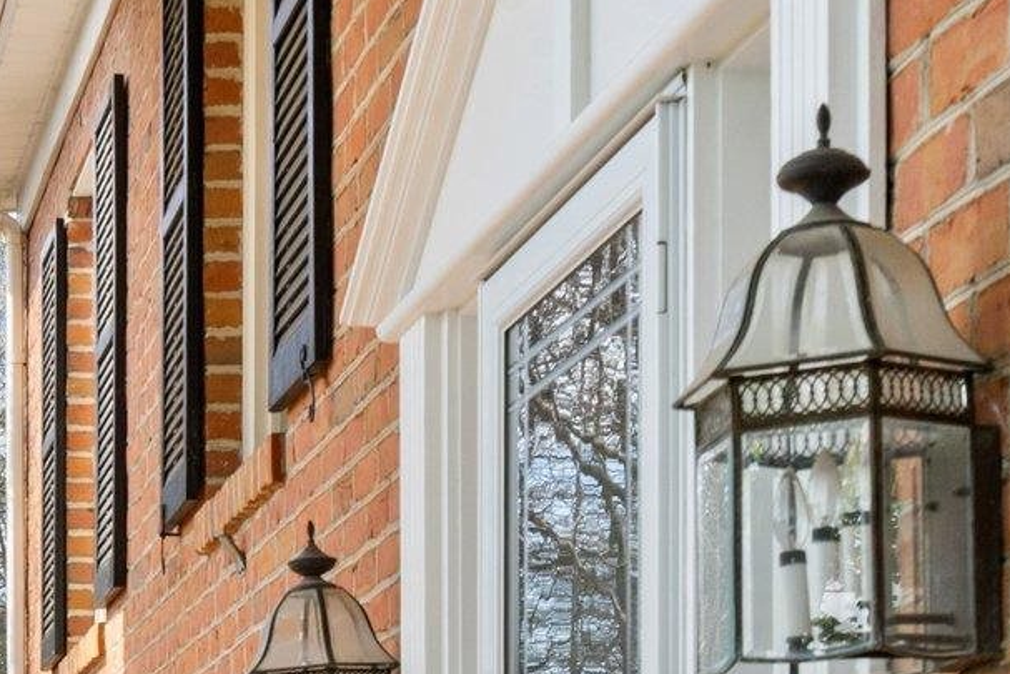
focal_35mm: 118
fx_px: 3311
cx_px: -243
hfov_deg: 16.5
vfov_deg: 11.1
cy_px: 1096
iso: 320
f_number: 14
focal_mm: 35
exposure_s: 1/125
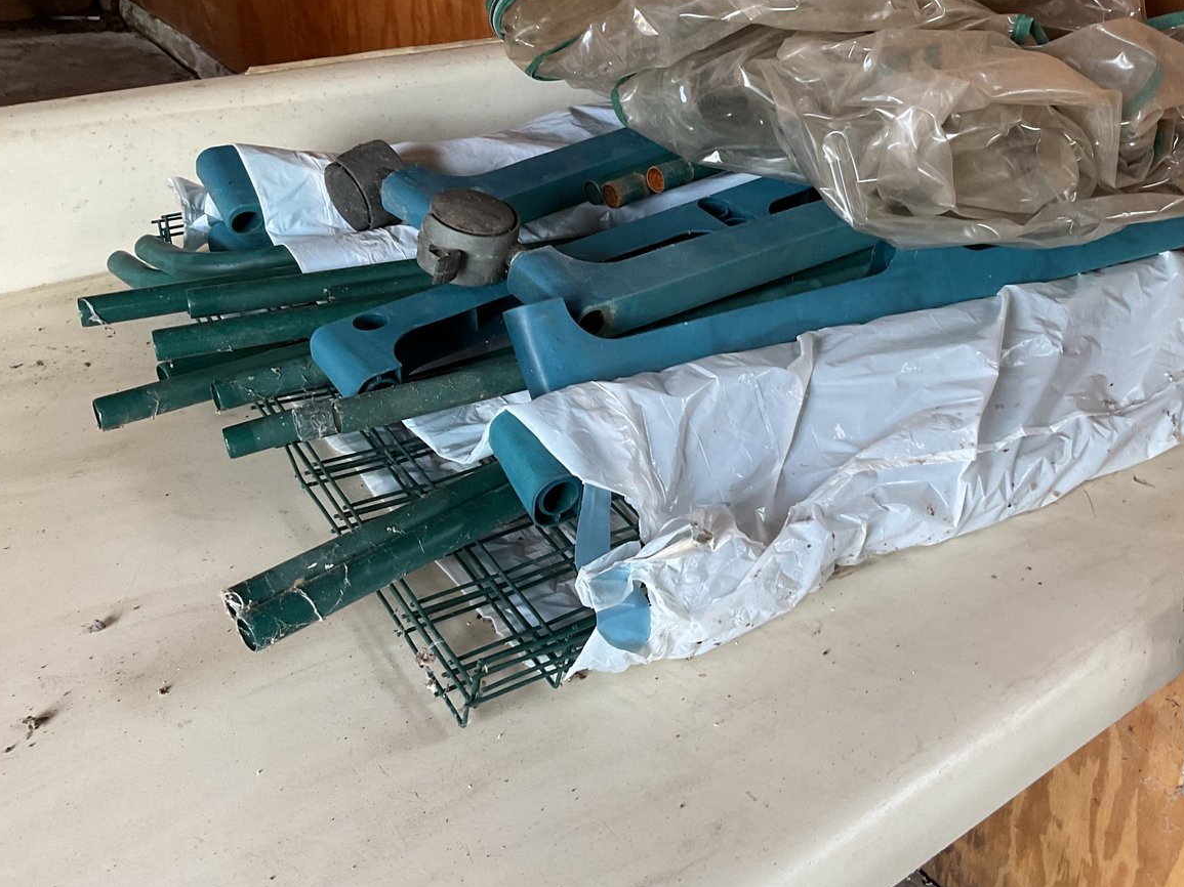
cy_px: 309
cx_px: 766
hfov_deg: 48.3
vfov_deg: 37.4
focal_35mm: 38
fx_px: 1300
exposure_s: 1/50
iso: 100
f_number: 1.8
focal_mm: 3
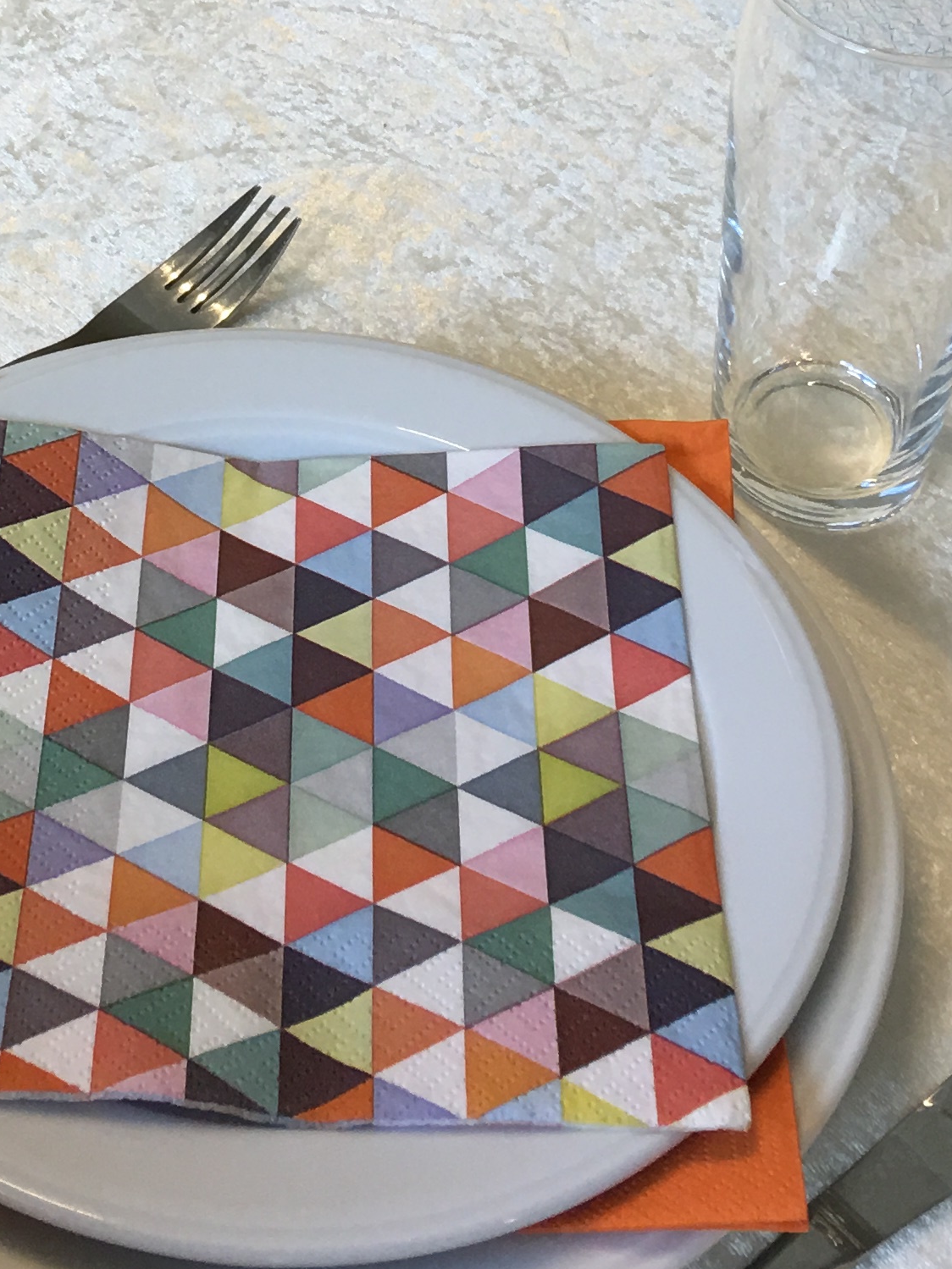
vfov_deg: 24.0
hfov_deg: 18.8
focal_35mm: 78
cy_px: 20
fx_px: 2861
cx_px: 281
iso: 25
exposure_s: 1/33
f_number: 2.2
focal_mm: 4.15
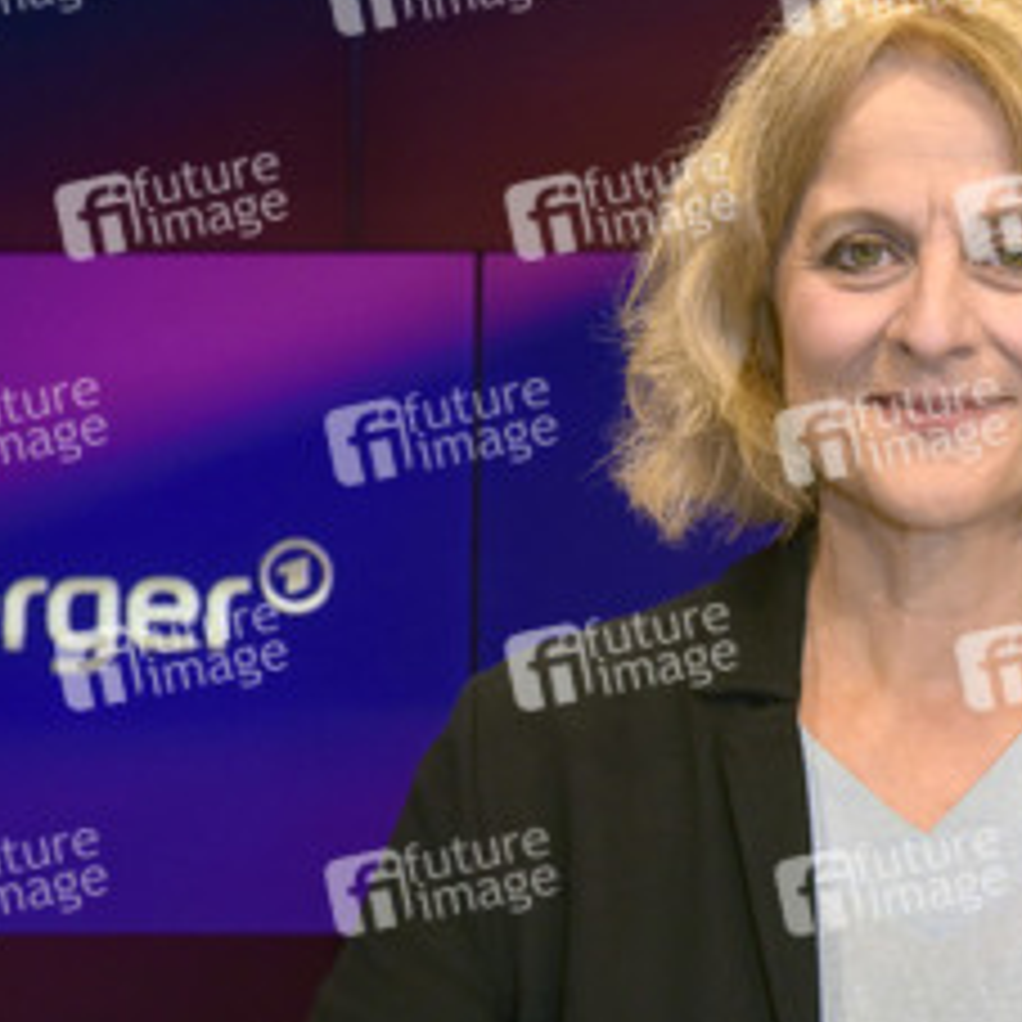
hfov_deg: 23.6
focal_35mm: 71
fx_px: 2372
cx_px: 952
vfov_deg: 24.3
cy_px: 545
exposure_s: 1/160
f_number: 5.6
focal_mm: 42
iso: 1250
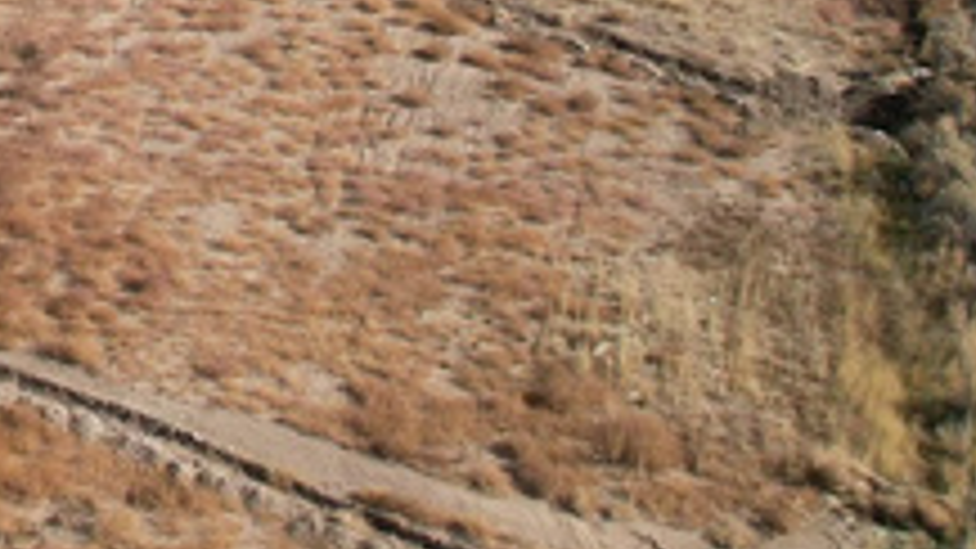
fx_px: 2821
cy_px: -929
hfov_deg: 16.0
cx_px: -891
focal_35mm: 109
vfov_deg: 9.4
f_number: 2.8
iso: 110
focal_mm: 8.38
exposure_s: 1/2000
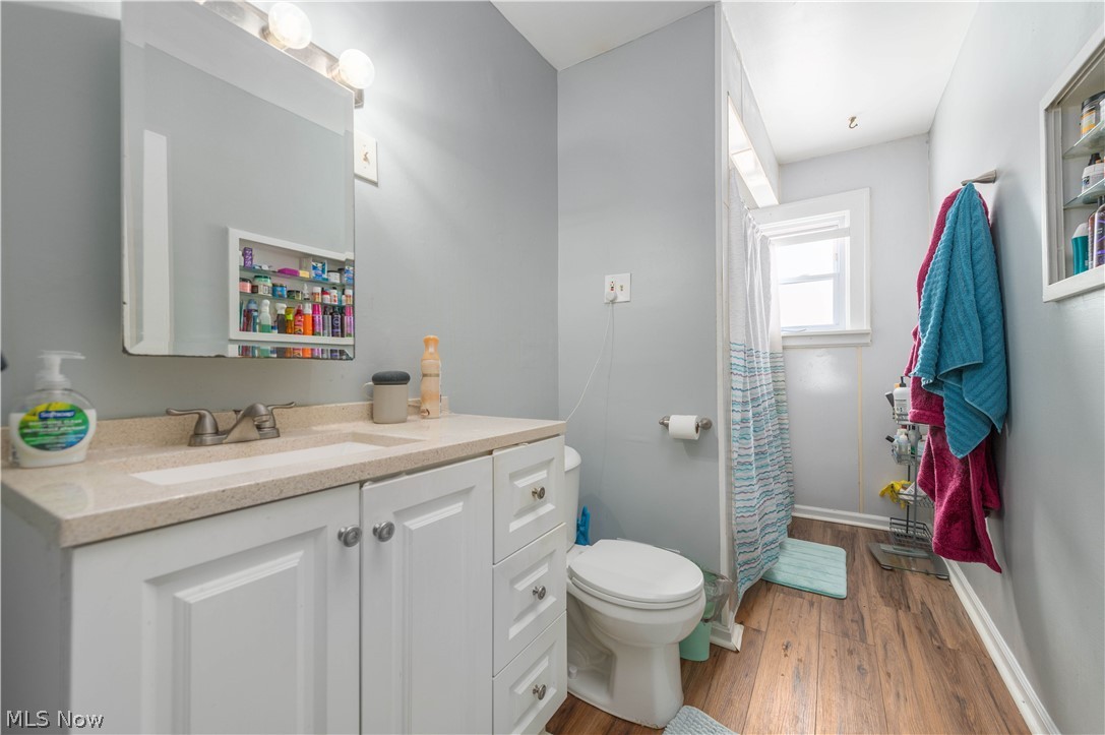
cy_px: 368
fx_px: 429
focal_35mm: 14
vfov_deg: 81.1
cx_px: 552
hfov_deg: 104.3
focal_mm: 14
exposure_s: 1/60
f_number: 8
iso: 200
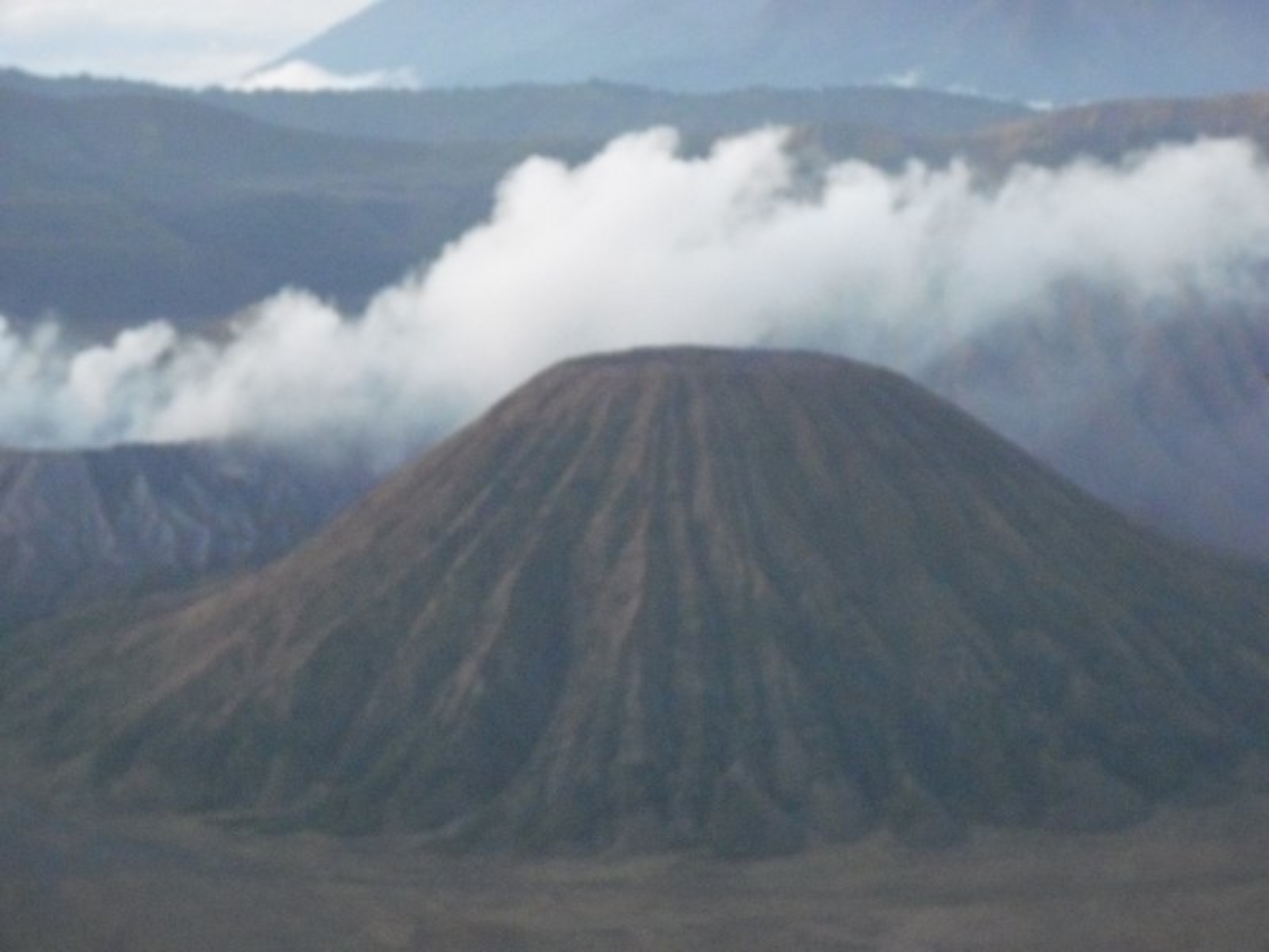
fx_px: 4143
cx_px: 634
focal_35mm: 113
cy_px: 476
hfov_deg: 17.4
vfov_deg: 13.1
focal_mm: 18.6
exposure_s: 1/80
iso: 800
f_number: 5.2
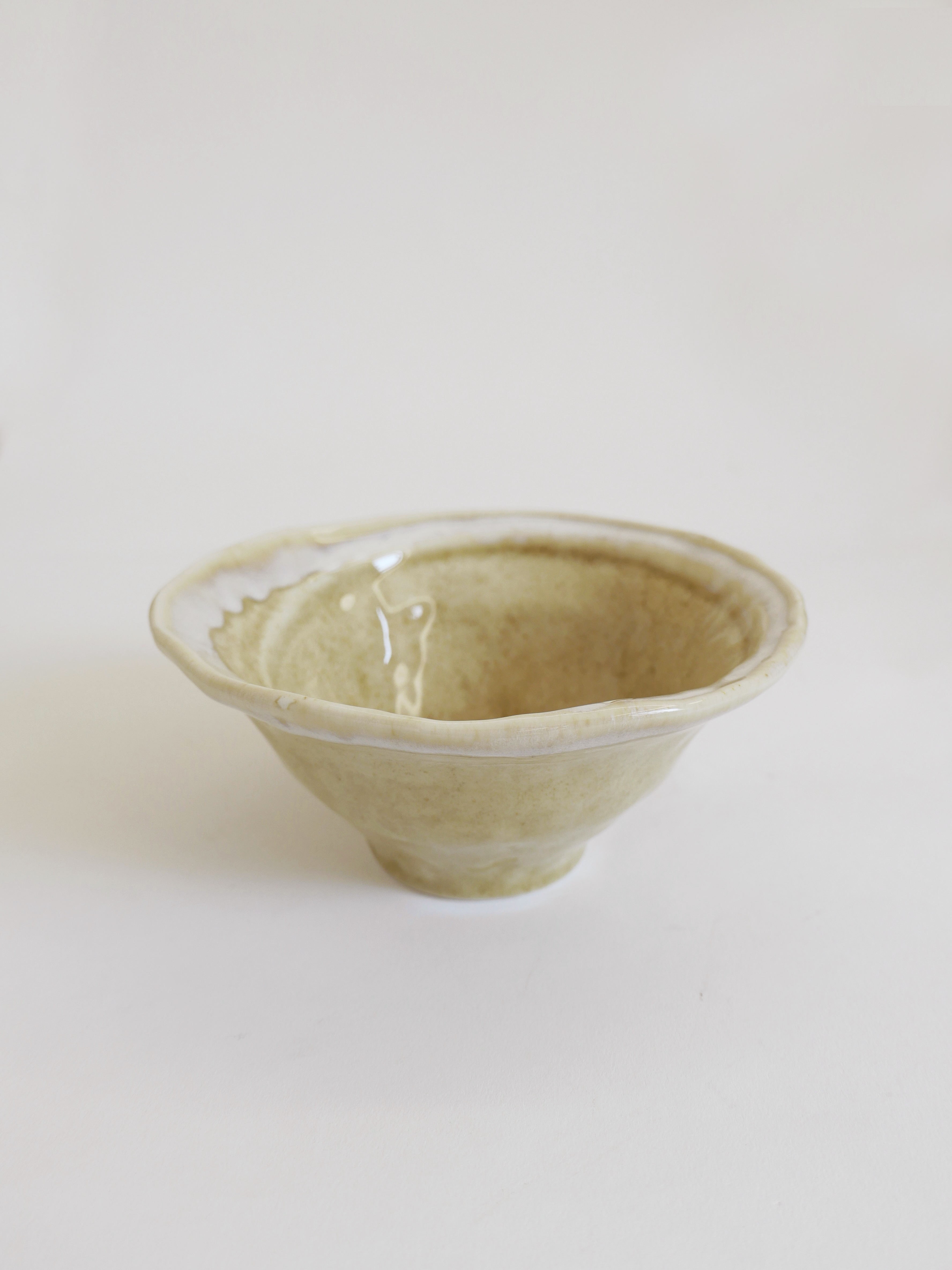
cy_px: 635
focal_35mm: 33
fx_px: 1210
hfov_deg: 42.9
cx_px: 476
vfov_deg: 55.4
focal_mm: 14.9
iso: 200
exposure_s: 1/125
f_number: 3.2
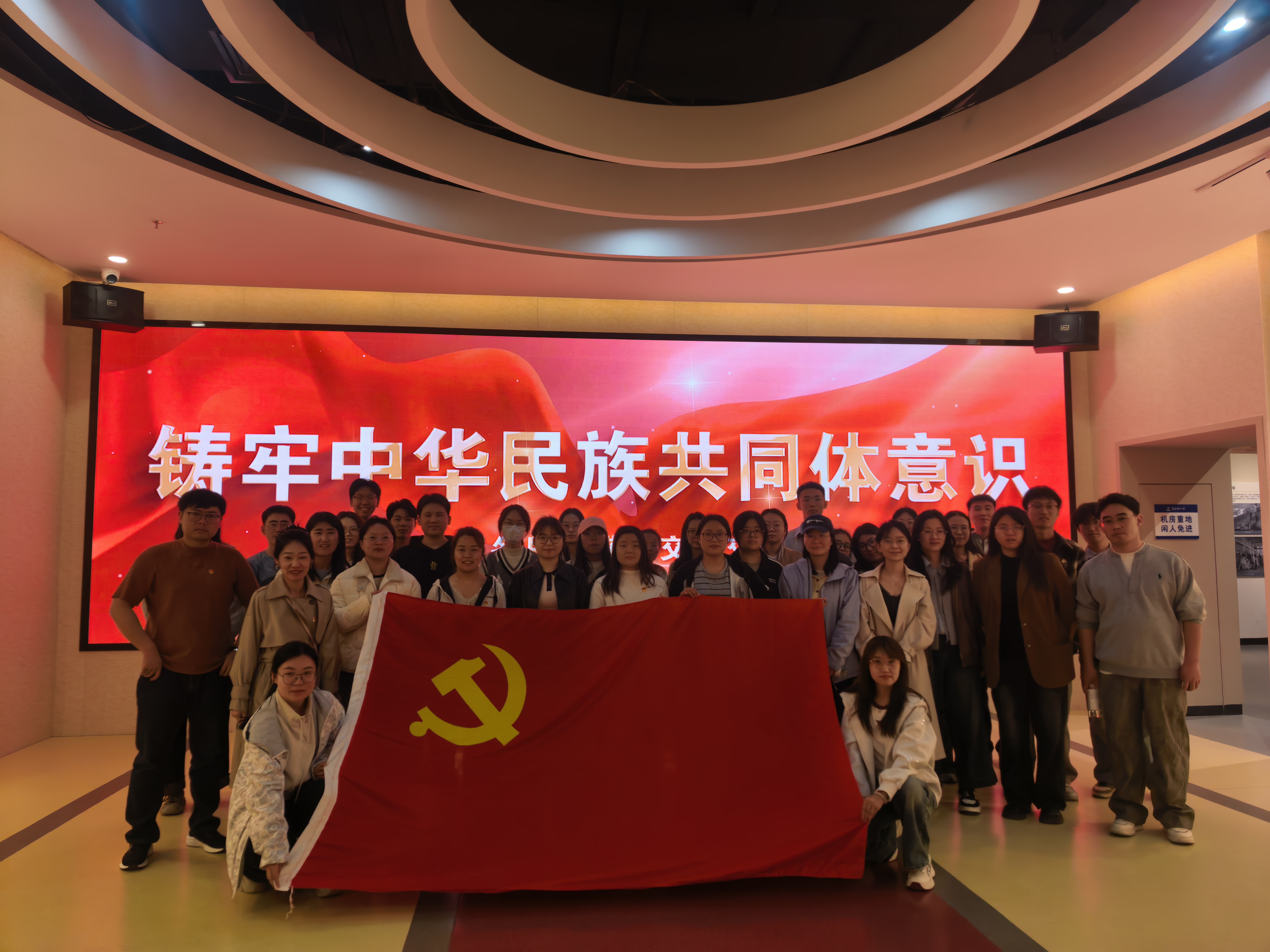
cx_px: 635
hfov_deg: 71.6
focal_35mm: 24
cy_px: 476
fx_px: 881
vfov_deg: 56.8
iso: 50
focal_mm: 5.75
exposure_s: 1/100
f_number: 1.4
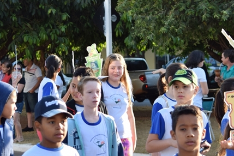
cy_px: 124
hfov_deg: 11.9
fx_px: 1125
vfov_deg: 7.9
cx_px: 125
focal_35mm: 173
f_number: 4.5
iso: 100
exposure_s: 1/200
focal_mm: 55
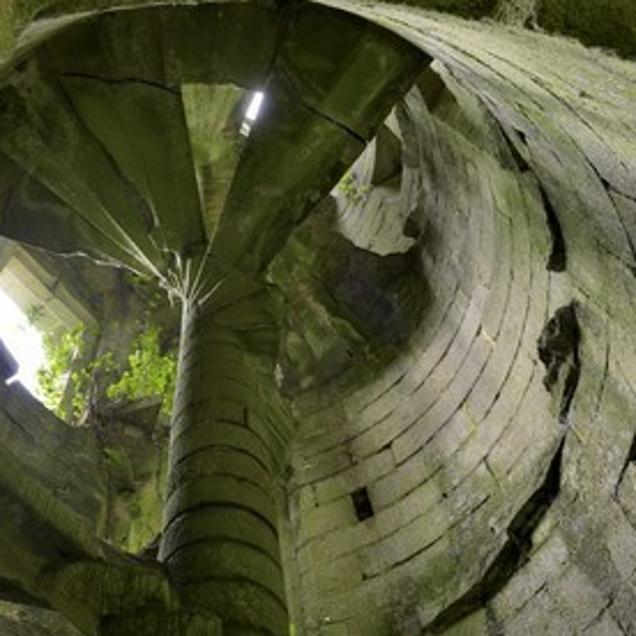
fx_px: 644
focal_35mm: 31
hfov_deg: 51.2
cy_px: 318
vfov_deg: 52.5
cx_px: 194
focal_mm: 24
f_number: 4.5
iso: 800
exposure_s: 1/60
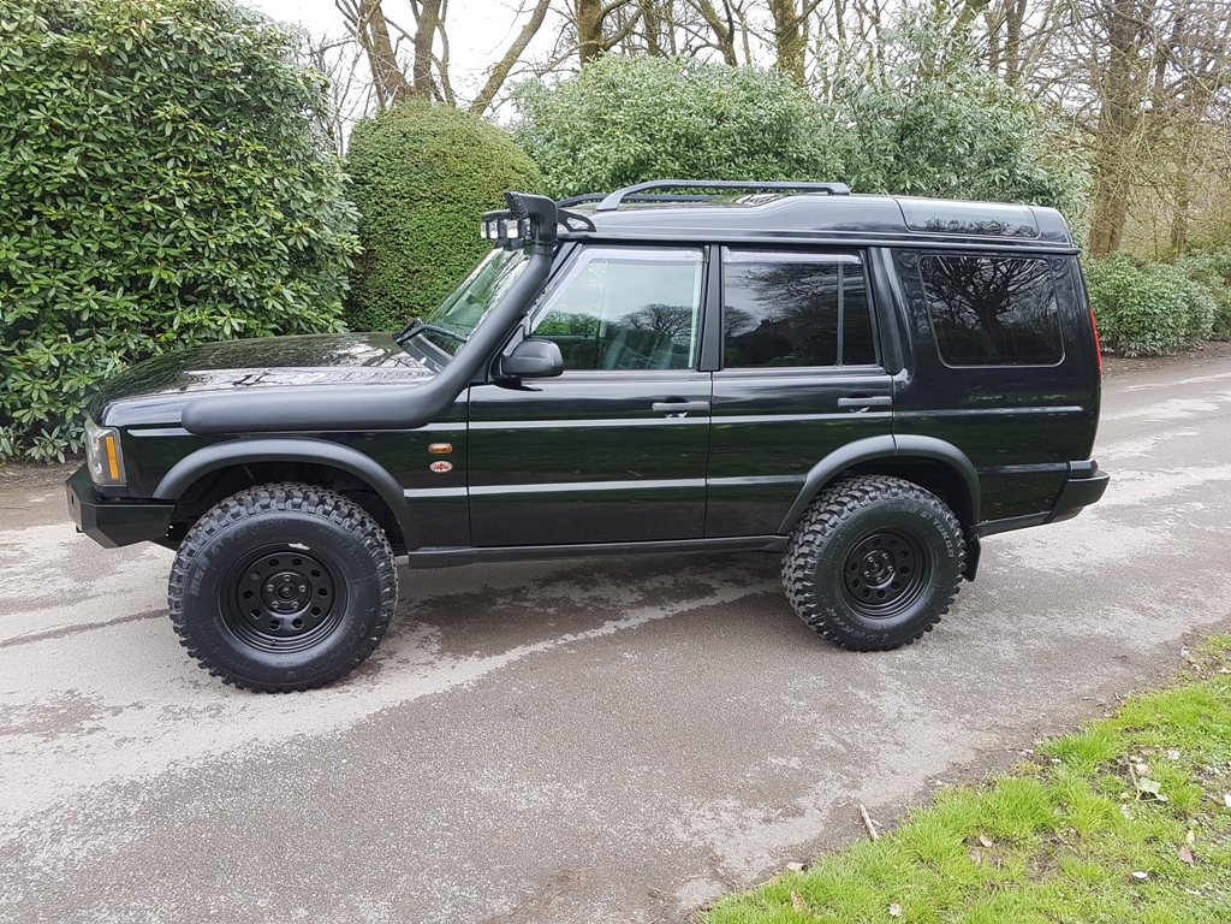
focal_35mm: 26
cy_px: 462
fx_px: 925
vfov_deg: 53.1
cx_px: 616
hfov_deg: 67.3
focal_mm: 4.2
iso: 40
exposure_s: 1/208
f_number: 1.7
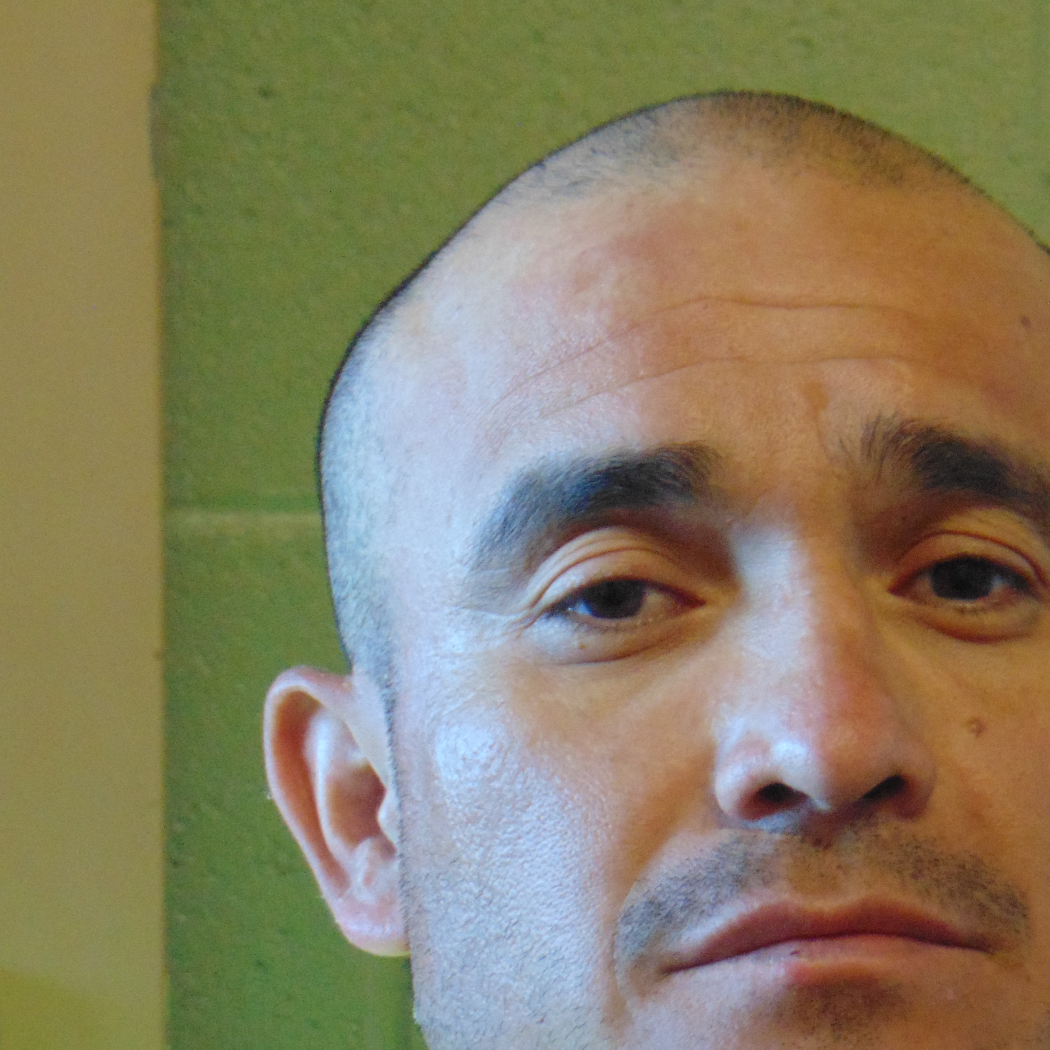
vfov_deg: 9.2
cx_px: 754
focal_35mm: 190
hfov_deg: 9.2
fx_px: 6520
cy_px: 680
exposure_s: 1/25
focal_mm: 19.4
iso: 400
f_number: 3.9
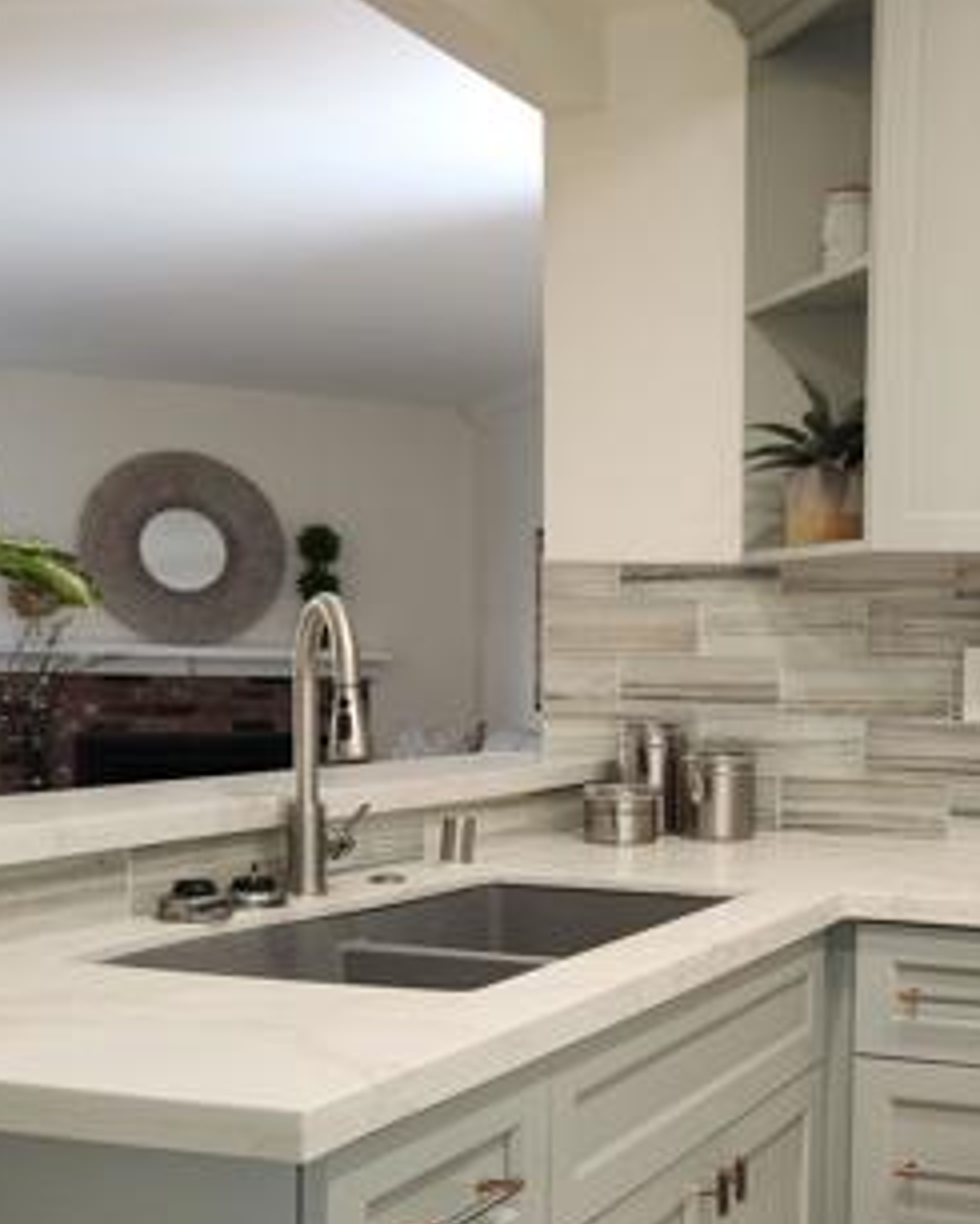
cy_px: 796
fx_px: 1703
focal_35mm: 47
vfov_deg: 39.2
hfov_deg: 30.7
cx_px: 872
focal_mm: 5.4
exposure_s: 1/60
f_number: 1.8
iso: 50
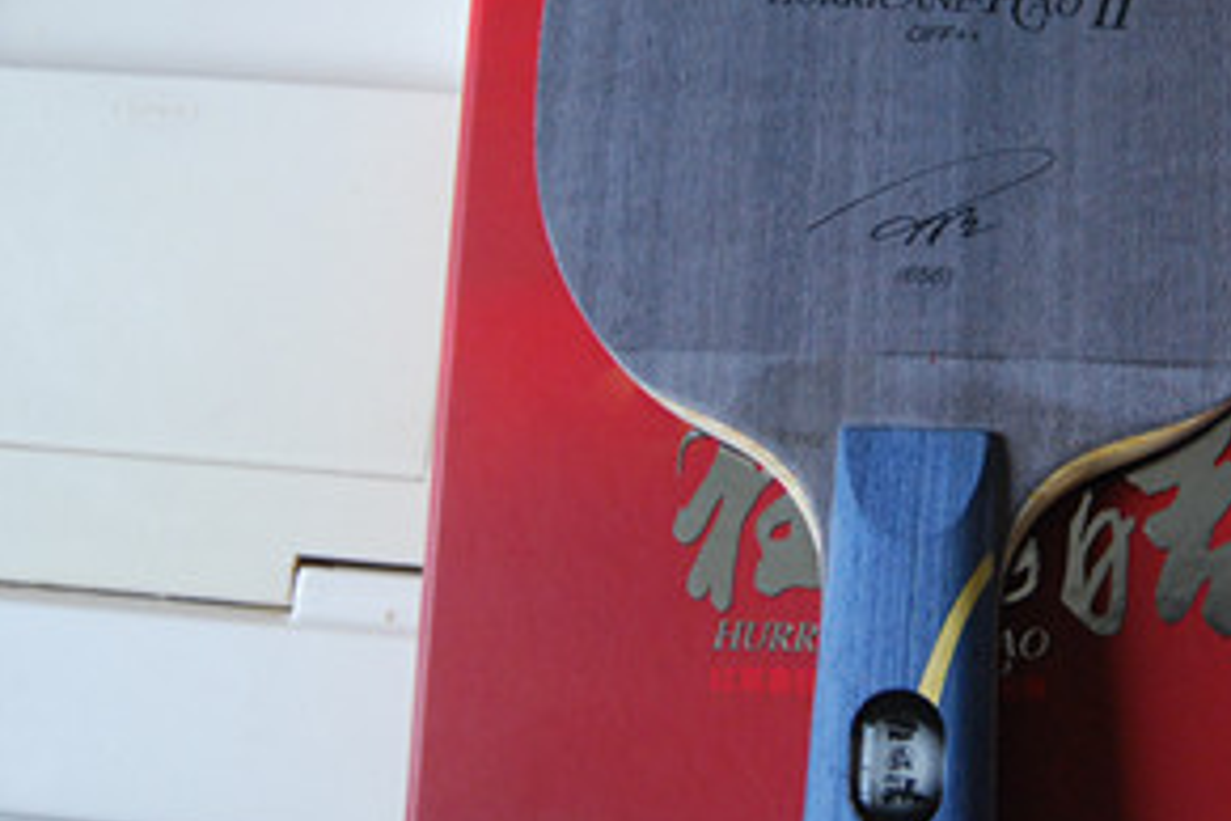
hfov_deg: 29.6
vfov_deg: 20.2
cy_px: 258
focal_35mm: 67
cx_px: 918
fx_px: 2291
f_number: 4
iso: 900
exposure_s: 1/30
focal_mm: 26
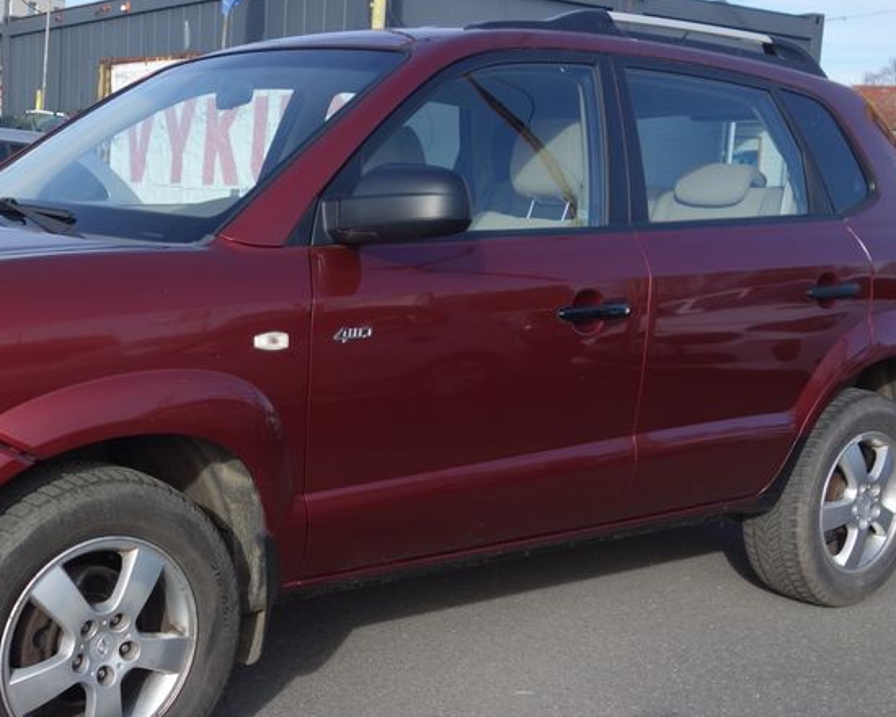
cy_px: 380
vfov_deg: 30.8
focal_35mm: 49
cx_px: 209
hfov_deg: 37.0
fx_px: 1299
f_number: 2.5
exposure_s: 1/1250
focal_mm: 10.4
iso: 125
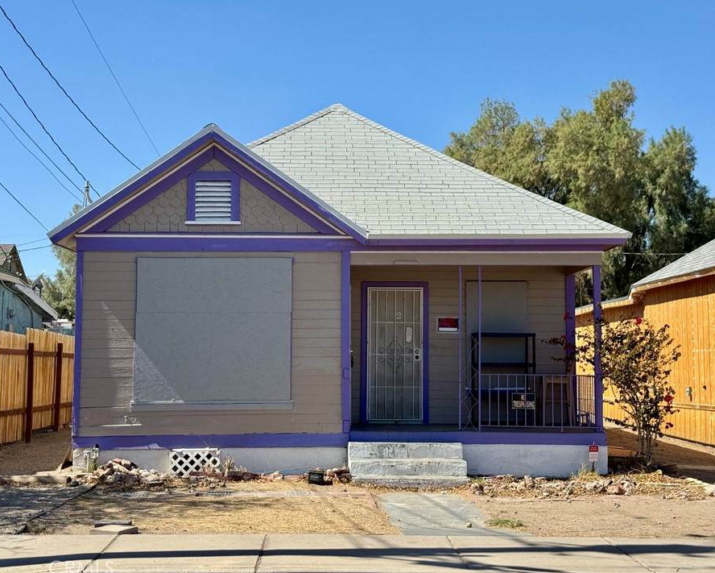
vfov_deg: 28.1
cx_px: 382
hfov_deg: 34.7
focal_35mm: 54
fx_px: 1143
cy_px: 270
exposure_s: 1/4608
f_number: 1.78
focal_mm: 6.76
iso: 64
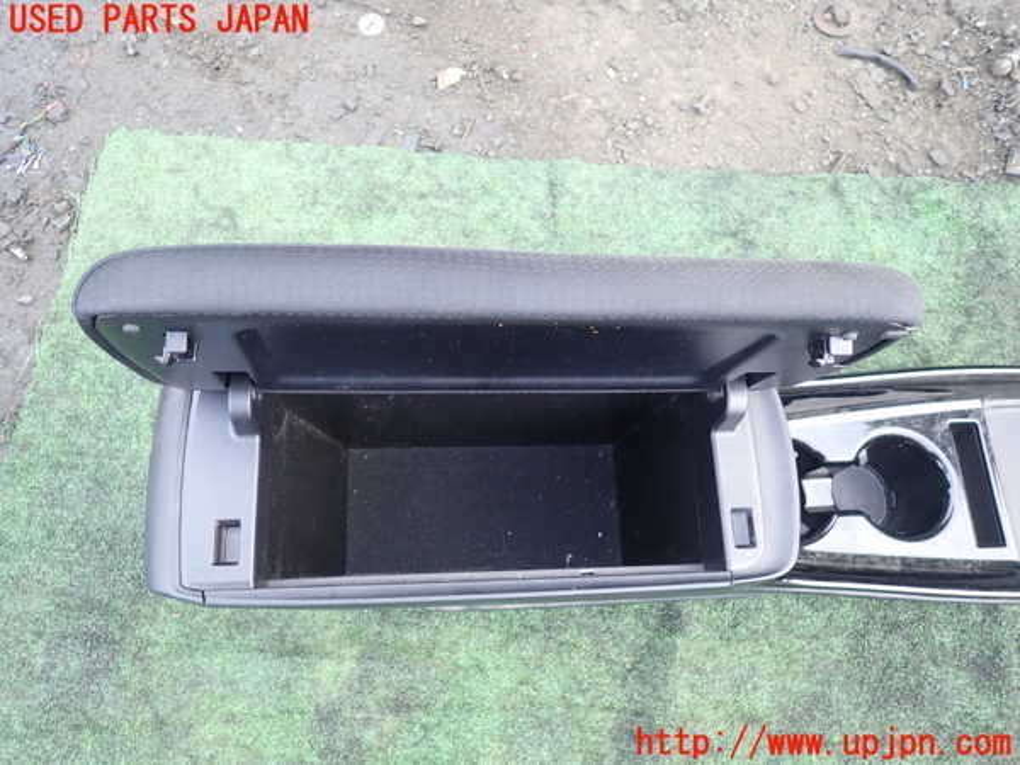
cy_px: 382
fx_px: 737
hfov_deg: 69.4
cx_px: 510
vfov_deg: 54.9
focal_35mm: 25
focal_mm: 4.5
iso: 160
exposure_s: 1/60
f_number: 2
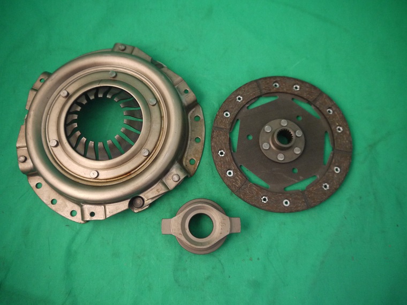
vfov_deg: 49.7
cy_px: 152
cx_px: 204
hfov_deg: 63.4
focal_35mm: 28
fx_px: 329
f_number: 3.5
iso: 800
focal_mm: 14
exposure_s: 1/125
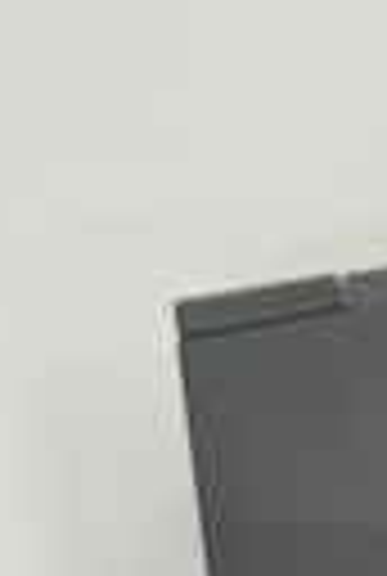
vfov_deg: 6.5
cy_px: 792
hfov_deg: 4.1
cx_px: 1557
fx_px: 4988
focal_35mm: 311
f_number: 1.78
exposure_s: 1/100
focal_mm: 6.76
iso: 80
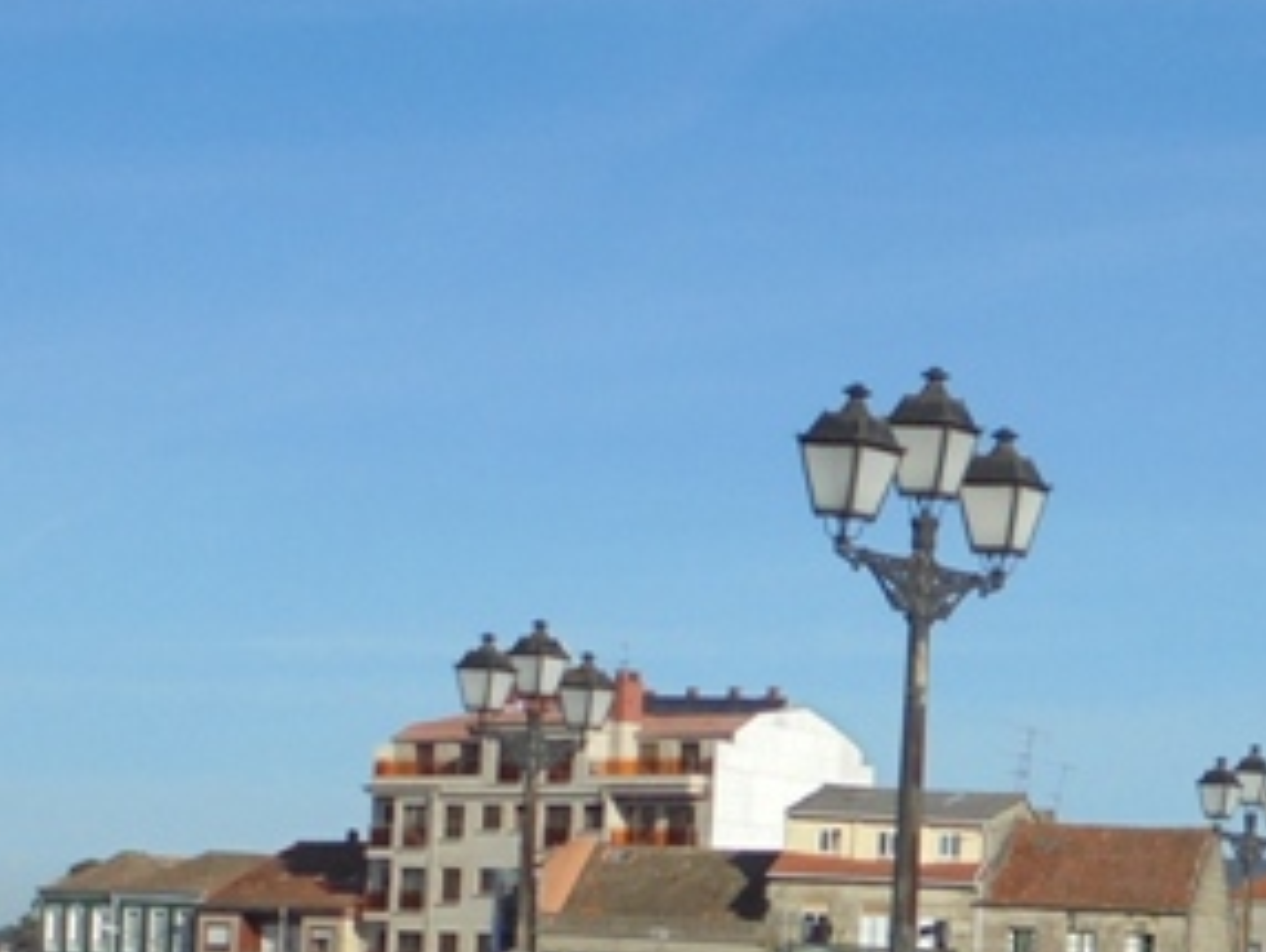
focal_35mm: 136
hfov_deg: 14.2
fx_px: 4978
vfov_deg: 10.8
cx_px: 1408
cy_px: 1103
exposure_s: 1/125
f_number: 13.3
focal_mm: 6.9
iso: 100
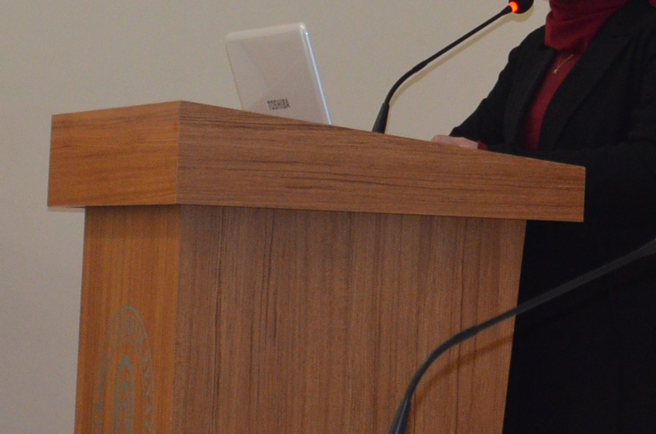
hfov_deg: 9.8
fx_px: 3800
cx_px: 511
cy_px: -149
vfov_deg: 6.5
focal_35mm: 209
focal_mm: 48
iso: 1800
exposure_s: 1/60
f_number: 5.3
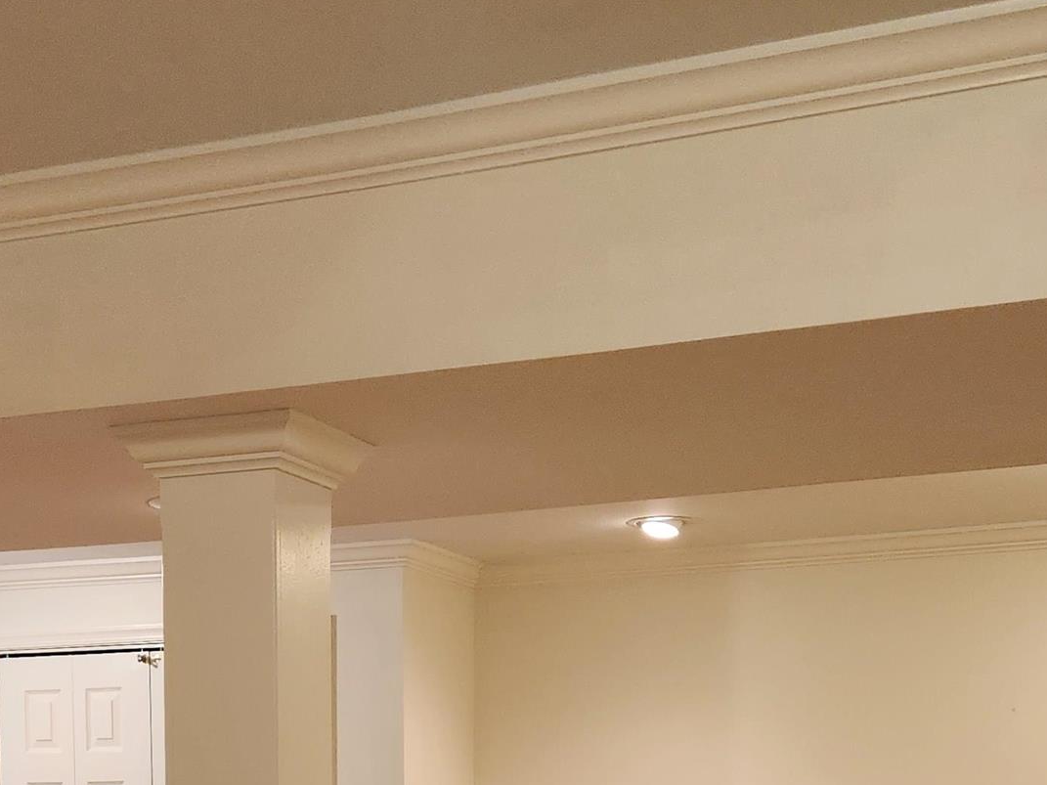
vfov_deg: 20.6
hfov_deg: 29.3
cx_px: 404
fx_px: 1996
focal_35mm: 66
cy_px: 978
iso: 200
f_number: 1.8
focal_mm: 5.4
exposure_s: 1/120
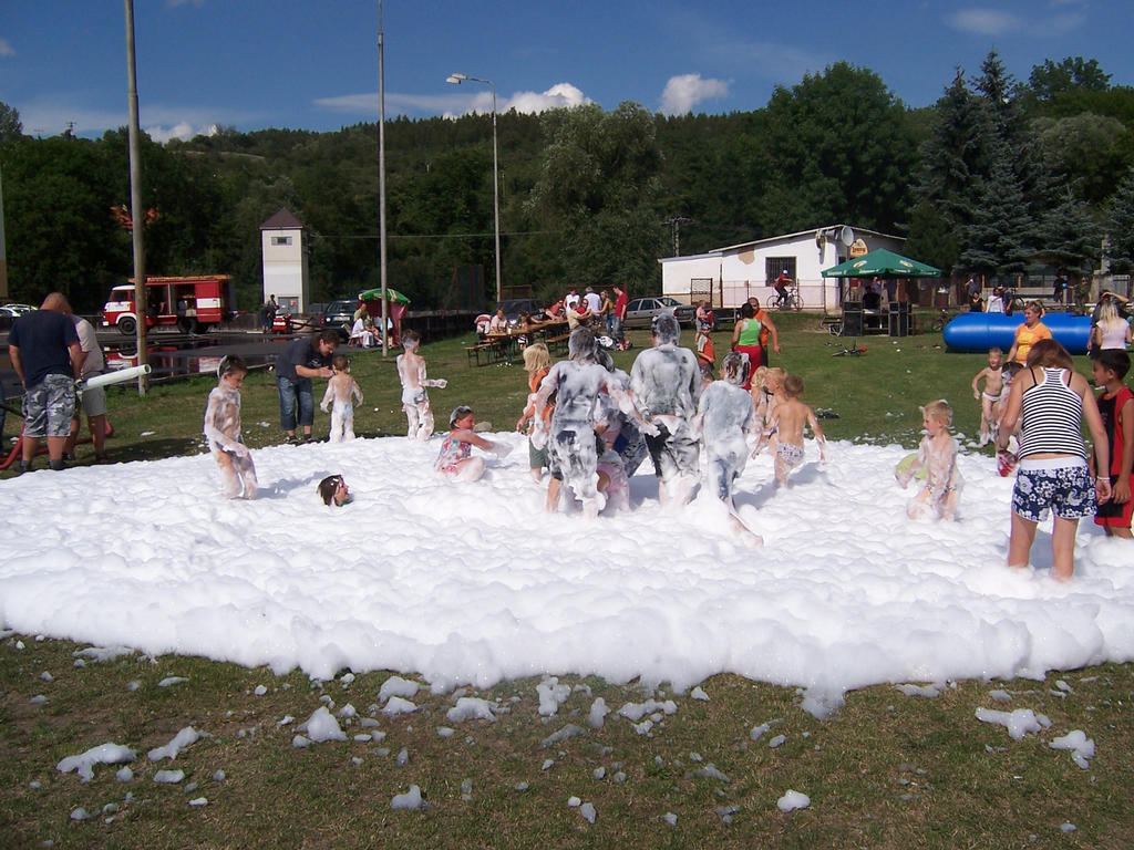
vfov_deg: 42.9
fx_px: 1081
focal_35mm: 33
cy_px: 425
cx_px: 567
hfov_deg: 55.4
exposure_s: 1/1000
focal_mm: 5.5
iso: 80
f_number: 5.6
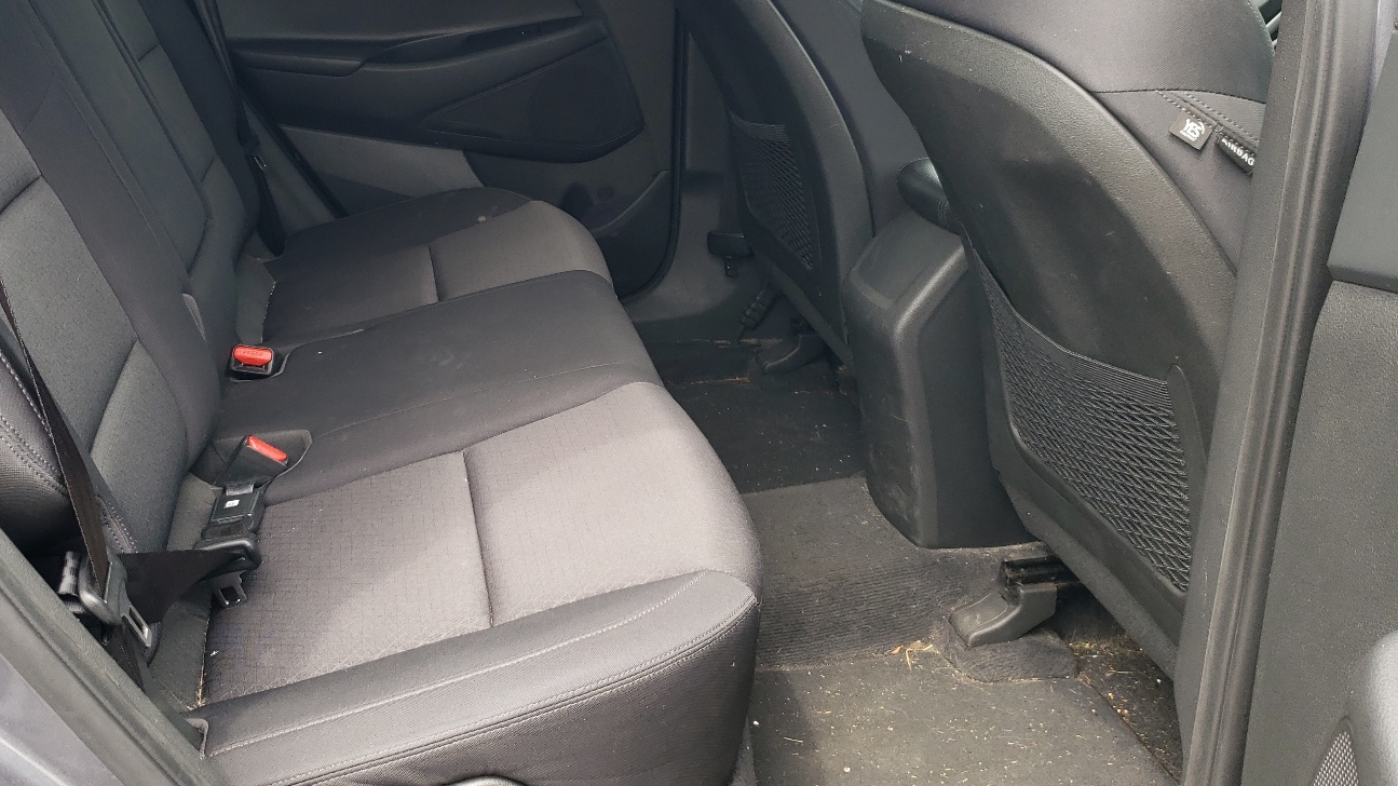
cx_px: 546
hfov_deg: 56.1
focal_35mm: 35
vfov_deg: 33.5
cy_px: 292
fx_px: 1297
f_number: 1.5
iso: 50
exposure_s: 1/175
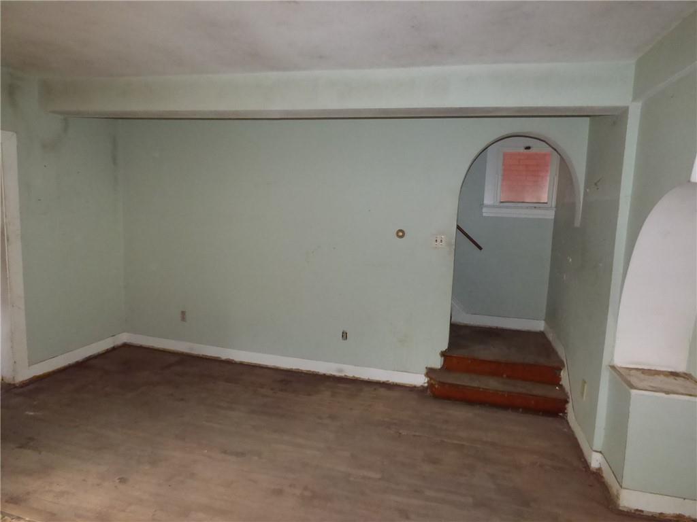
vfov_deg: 66.0
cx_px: 348
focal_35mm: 20
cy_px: 261
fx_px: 403
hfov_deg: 81.7
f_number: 2.8
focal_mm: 3.58
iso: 800
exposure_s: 1/25
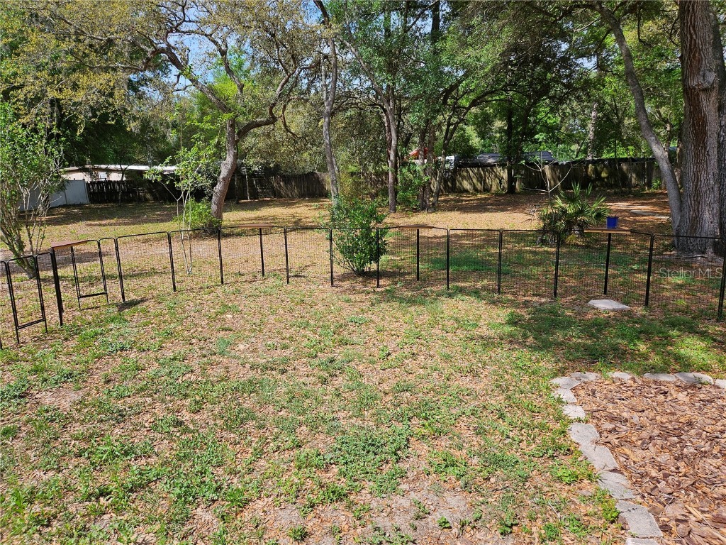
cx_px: 363
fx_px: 482
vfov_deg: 58.9
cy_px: 272
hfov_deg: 73.9
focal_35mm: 23
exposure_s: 1/1016
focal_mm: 5.4
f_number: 1.8
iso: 25
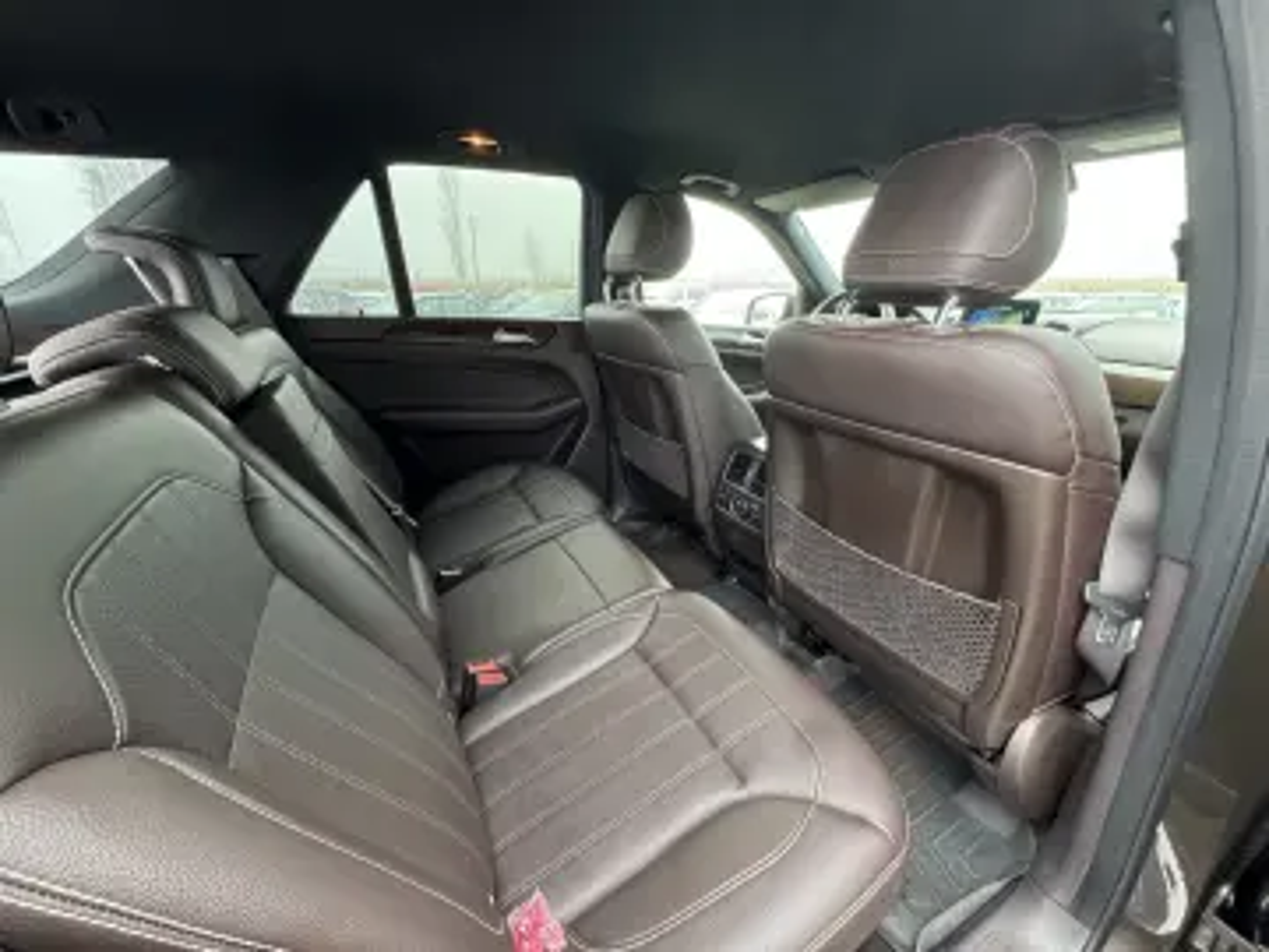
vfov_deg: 85.7
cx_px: 634
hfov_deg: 102.1
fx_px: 513
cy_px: 476
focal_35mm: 14
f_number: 2.2
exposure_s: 1/60
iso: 400
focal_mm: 2.22
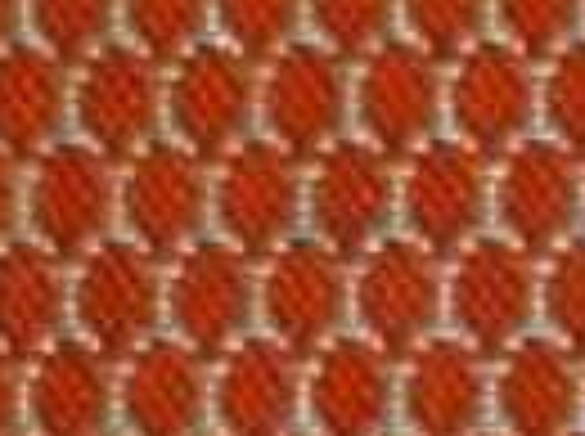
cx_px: 1575
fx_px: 7186
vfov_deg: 3.3
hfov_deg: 4.5
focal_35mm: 426
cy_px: 1686
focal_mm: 9.6
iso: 500
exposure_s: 1/30
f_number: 4.9
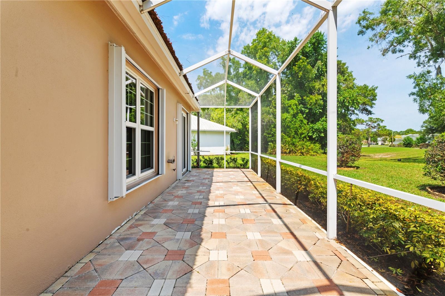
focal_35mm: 15
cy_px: 148
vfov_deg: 77.3
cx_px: 222
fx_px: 185
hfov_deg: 100.4
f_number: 10
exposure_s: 1/60
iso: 320
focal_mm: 15
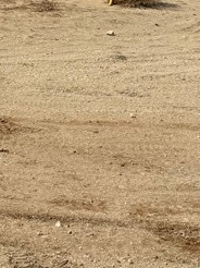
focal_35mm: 100
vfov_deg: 17.9
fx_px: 772
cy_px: -114
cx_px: -163
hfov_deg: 13.3
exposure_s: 1/10309
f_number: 1.78
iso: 80
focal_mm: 6.76
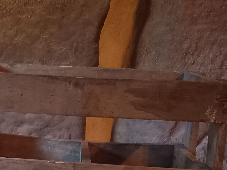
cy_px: 247
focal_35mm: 84
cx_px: 18
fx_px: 551
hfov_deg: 22.6
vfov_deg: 16.2
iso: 1000
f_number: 2
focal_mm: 4.6
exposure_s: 1/25
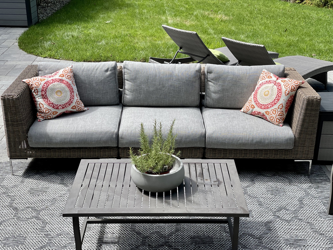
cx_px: 166
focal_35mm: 52
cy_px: 125
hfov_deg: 36.8
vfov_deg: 28.0
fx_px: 500
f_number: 2
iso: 25
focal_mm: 6
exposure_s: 1/592
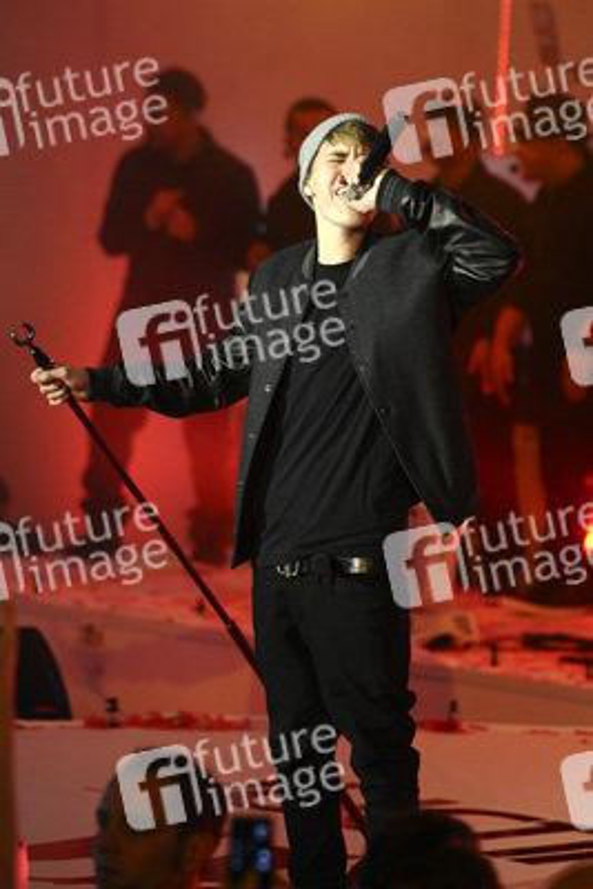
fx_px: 4814
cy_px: 444
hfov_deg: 7.0
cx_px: 296
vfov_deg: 10.5
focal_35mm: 195
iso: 640
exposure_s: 1/200
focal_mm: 130
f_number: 2.8
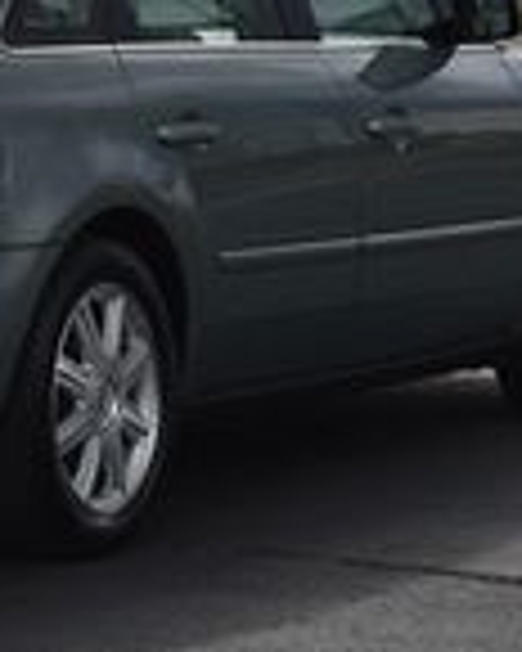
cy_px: -155
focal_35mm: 249
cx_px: -81
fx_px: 4809
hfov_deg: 6.2
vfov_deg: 7.7
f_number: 9
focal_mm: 40
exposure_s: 1/320
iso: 100
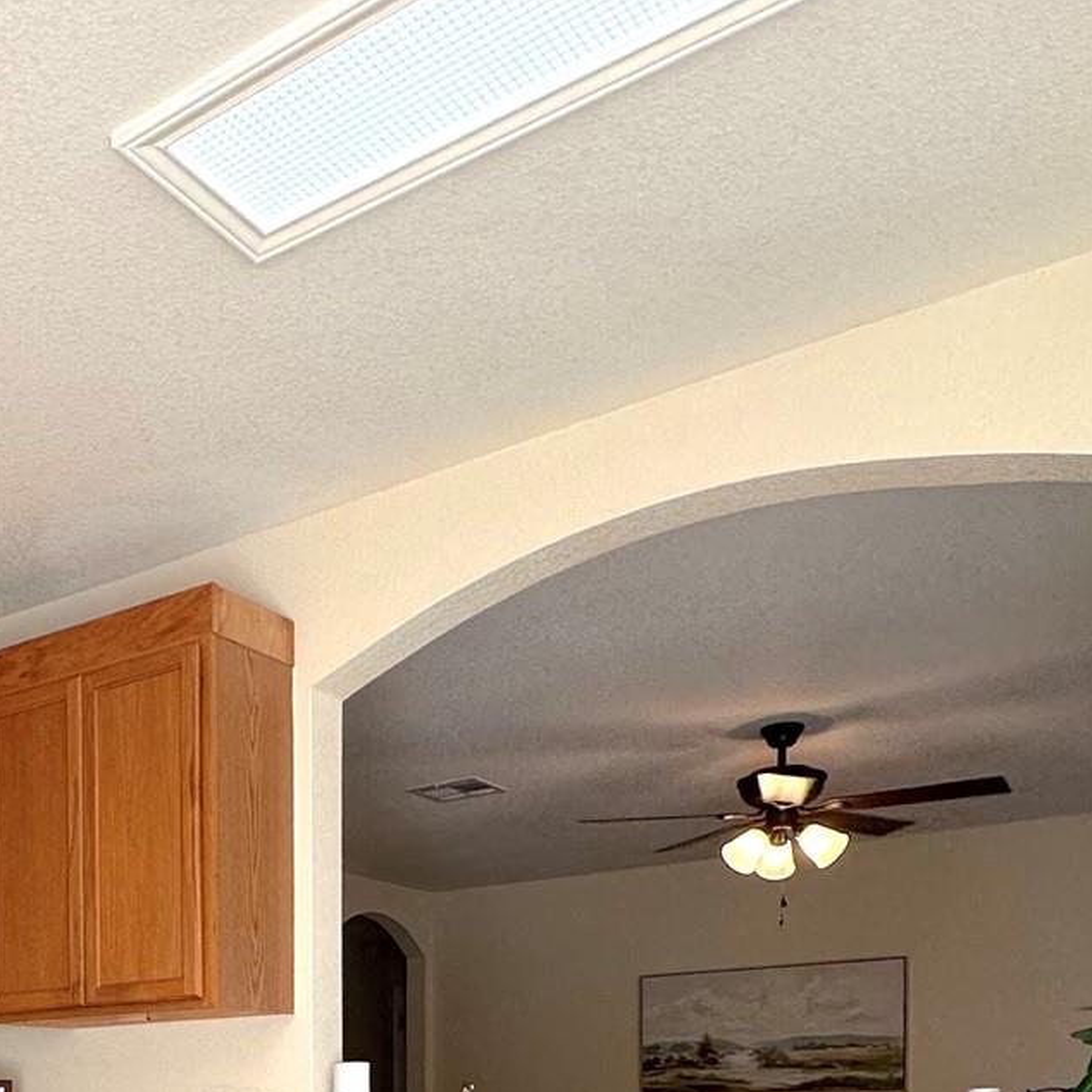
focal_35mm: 40
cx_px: 129
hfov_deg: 39.2
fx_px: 1428
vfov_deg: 36.7
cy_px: 1142
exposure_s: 1/120
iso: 80
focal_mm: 2.22
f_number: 2.2
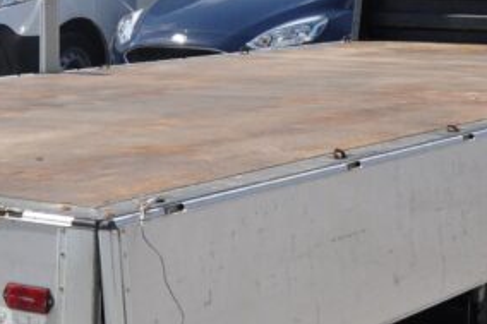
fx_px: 1609
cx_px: 132
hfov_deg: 17.1
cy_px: 2
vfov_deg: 11.4
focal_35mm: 119
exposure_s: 1/320
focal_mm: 22
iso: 400
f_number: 9
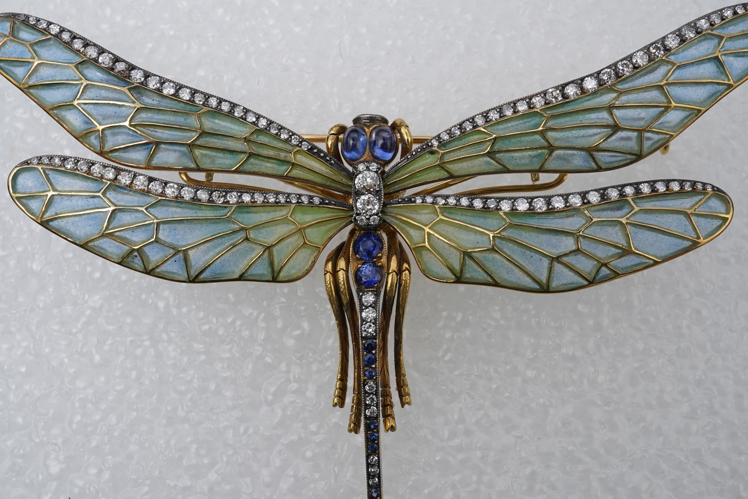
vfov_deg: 29.9
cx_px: 374
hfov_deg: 43.6
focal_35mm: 45
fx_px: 935
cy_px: 250
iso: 500
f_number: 22
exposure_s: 1/100
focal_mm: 30
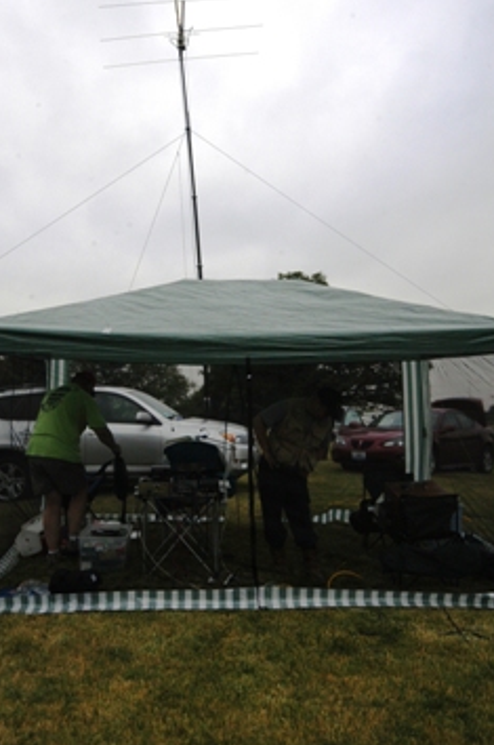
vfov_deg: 50.5
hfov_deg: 34.9
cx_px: 217
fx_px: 784
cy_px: 303
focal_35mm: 38
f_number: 10
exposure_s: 1/350
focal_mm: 20
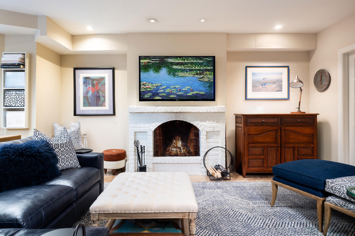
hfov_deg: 84.0
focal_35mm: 20
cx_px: 178
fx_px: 197
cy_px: 118
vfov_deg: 61.8
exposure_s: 1/25
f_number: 13
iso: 800
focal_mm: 20
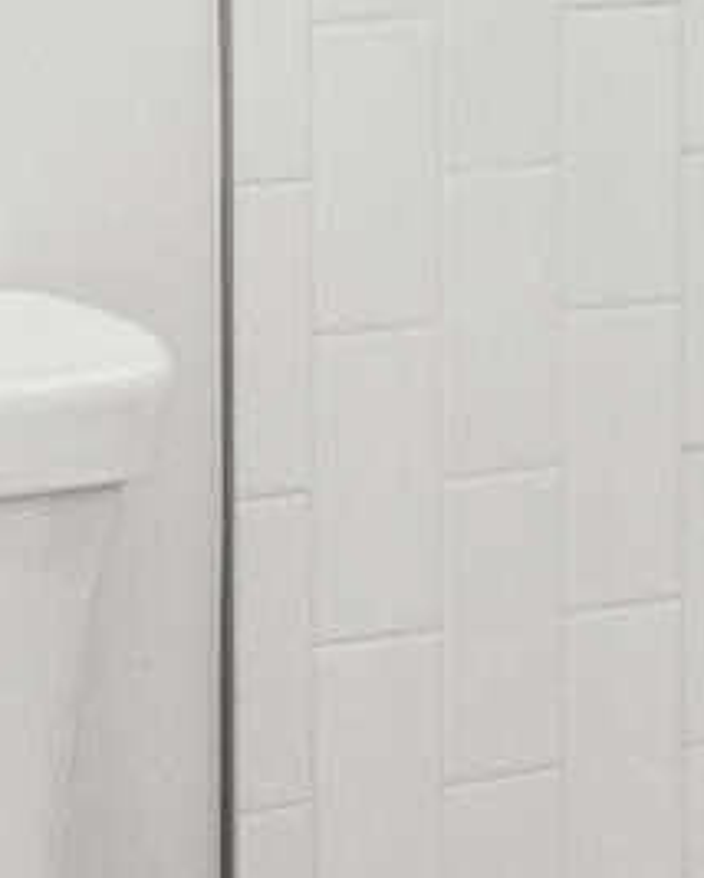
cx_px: -332
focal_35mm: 179
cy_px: -424
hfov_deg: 8.5
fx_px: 4657
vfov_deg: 10.4
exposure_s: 1/15
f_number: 11
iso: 400
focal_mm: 17
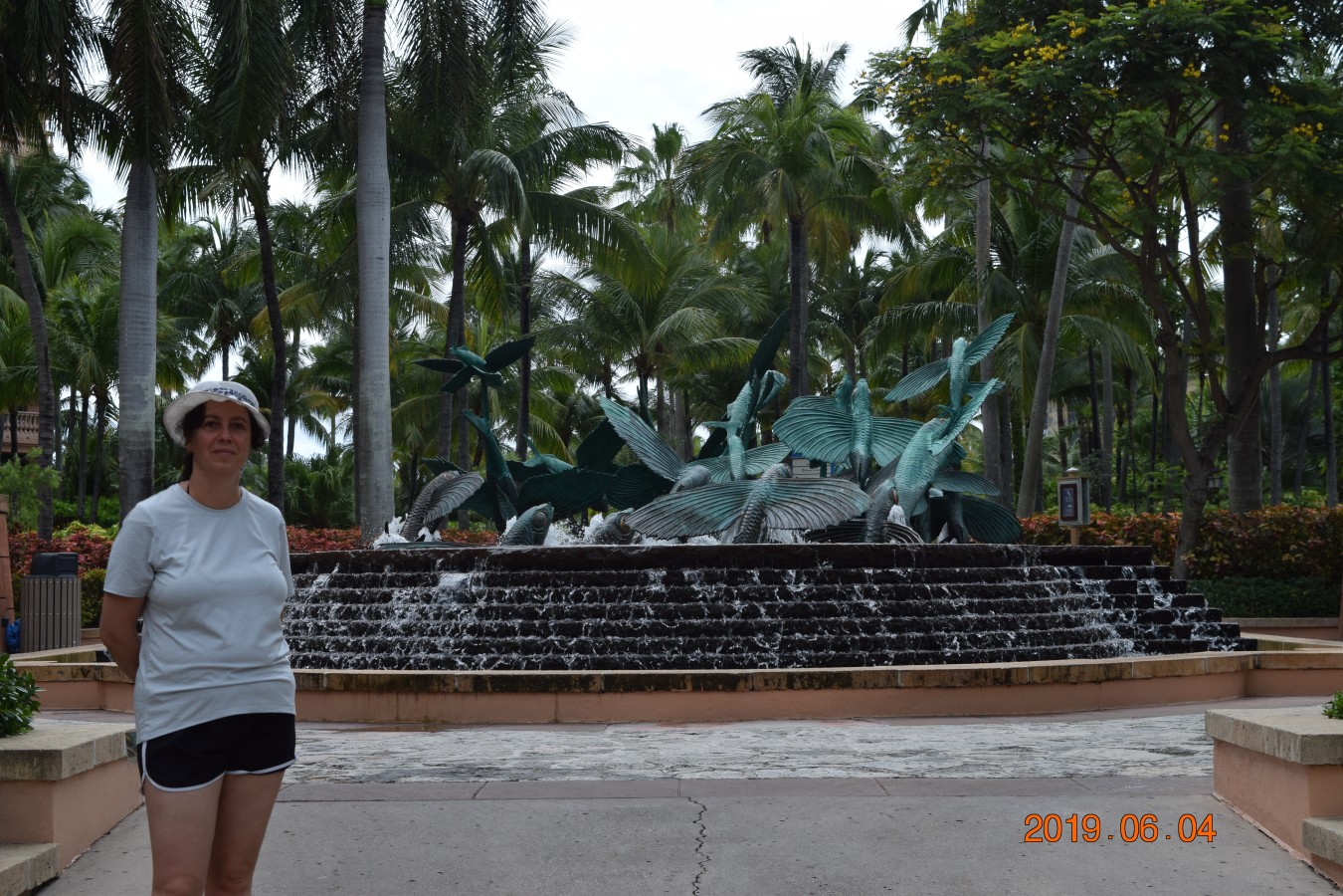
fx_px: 2574
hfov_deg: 29.2
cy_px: 448
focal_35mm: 69
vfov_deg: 19.7
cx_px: 672
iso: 320
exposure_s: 1/250
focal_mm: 46
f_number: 8
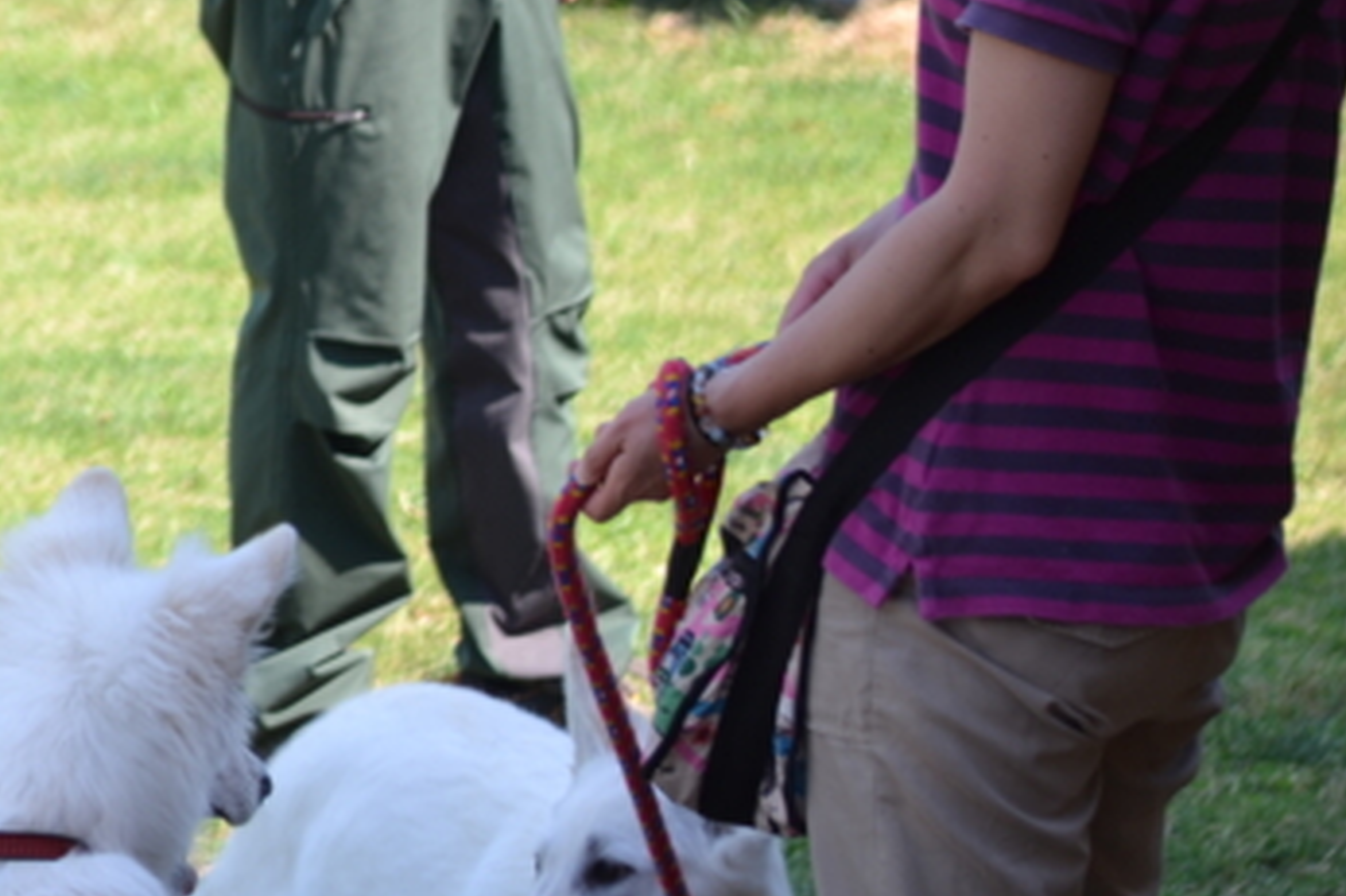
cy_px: 890
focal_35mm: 294
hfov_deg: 7.0
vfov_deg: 4.7
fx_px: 10992
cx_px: -175
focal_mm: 85
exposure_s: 1/160
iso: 100
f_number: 6.3
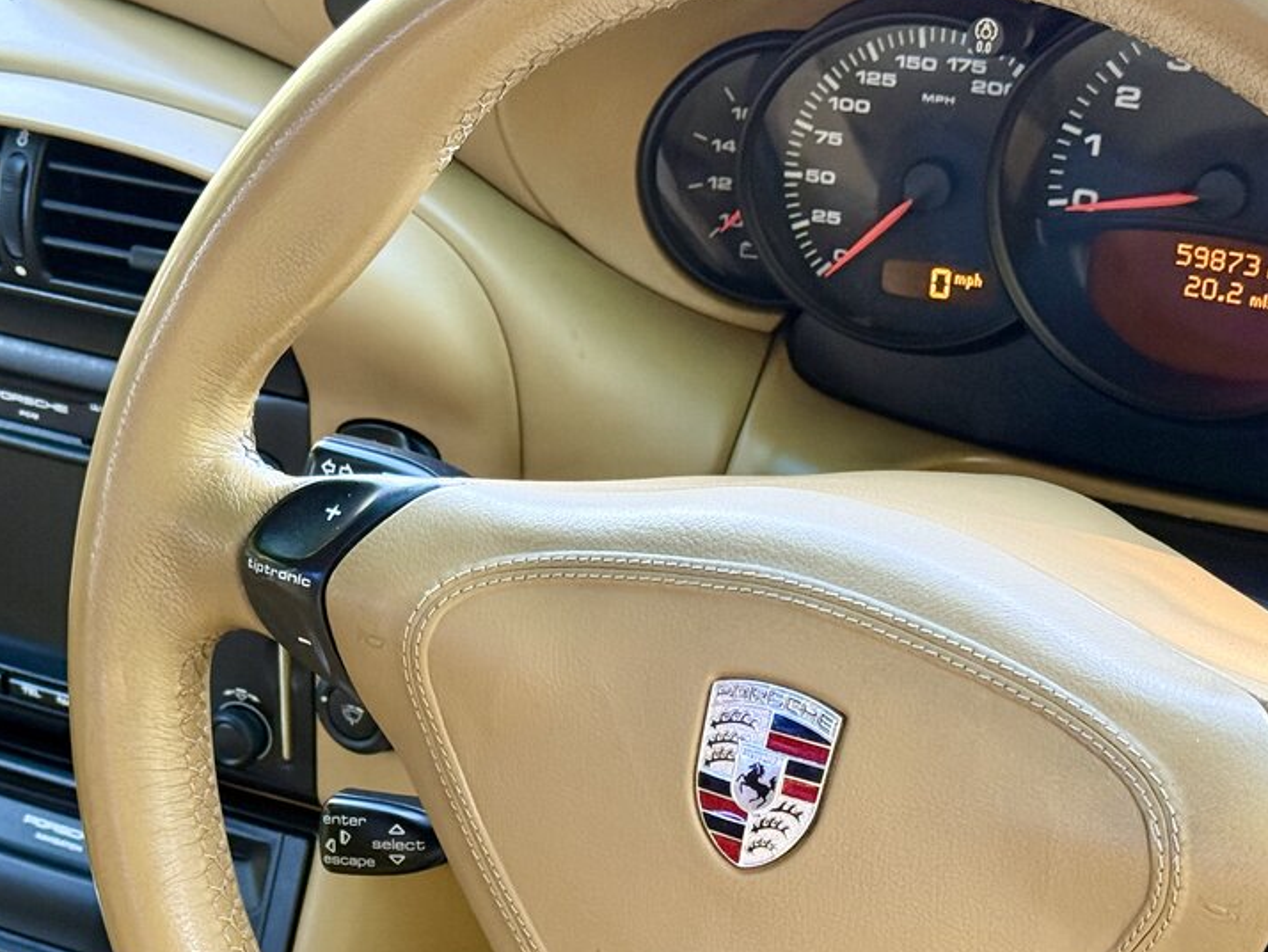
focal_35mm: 86
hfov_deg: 22.7
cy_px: 828
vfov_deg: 17.0
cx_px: 419
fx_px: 3151
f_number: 1.78
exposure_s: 1/64
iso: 200
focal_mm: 6.76
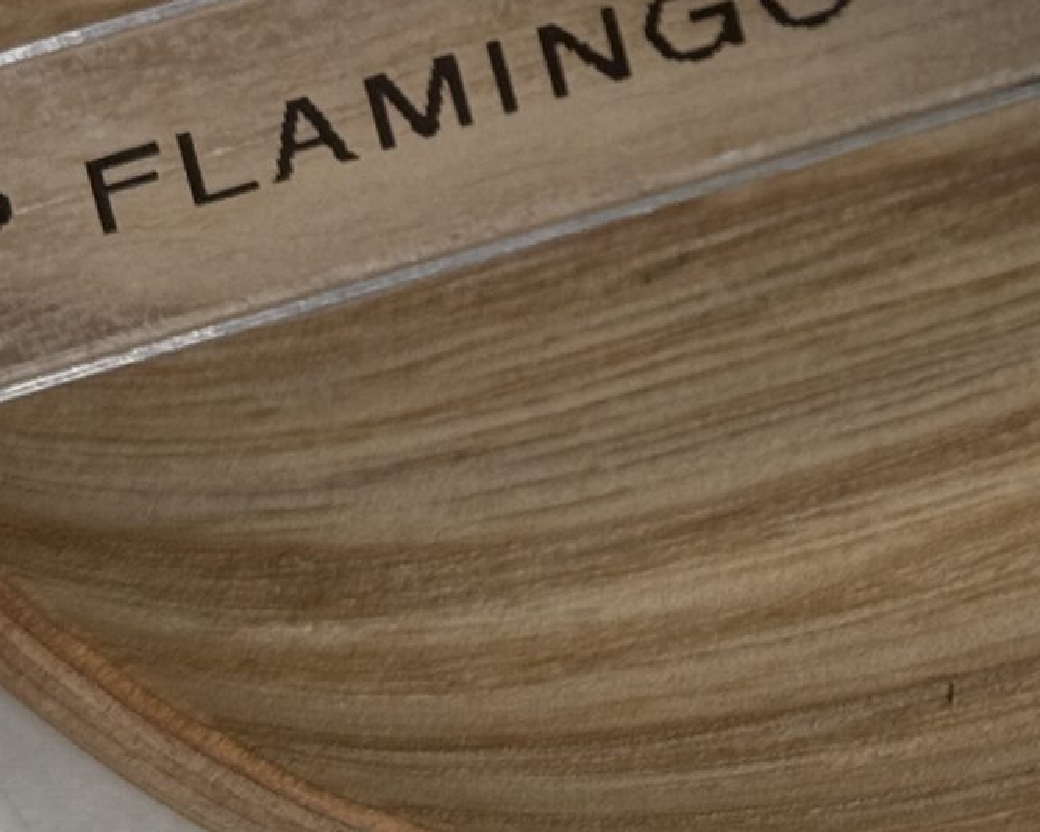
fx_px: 5541
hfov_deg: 10.6
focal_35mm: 180
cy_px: -443
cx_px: 1227
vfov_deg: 8.4
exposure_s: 1/100
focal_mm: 6.76
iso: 64
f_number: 1.78
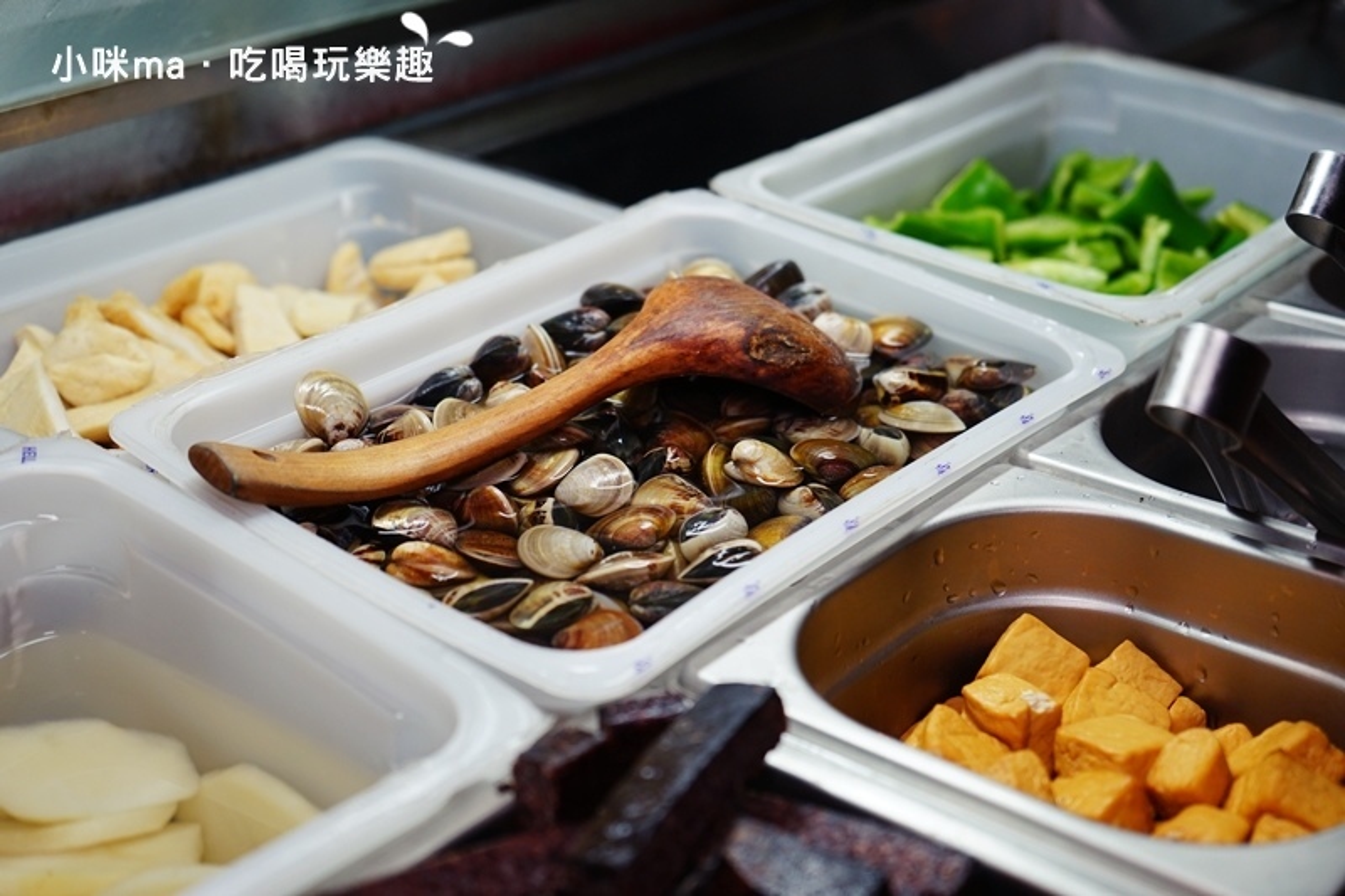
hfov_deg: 40.4
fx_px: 1830
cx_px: 672
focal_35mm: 49
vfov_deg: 27.5
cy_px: 448
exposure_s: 1/60
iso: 400
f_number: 4.5
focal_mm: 49
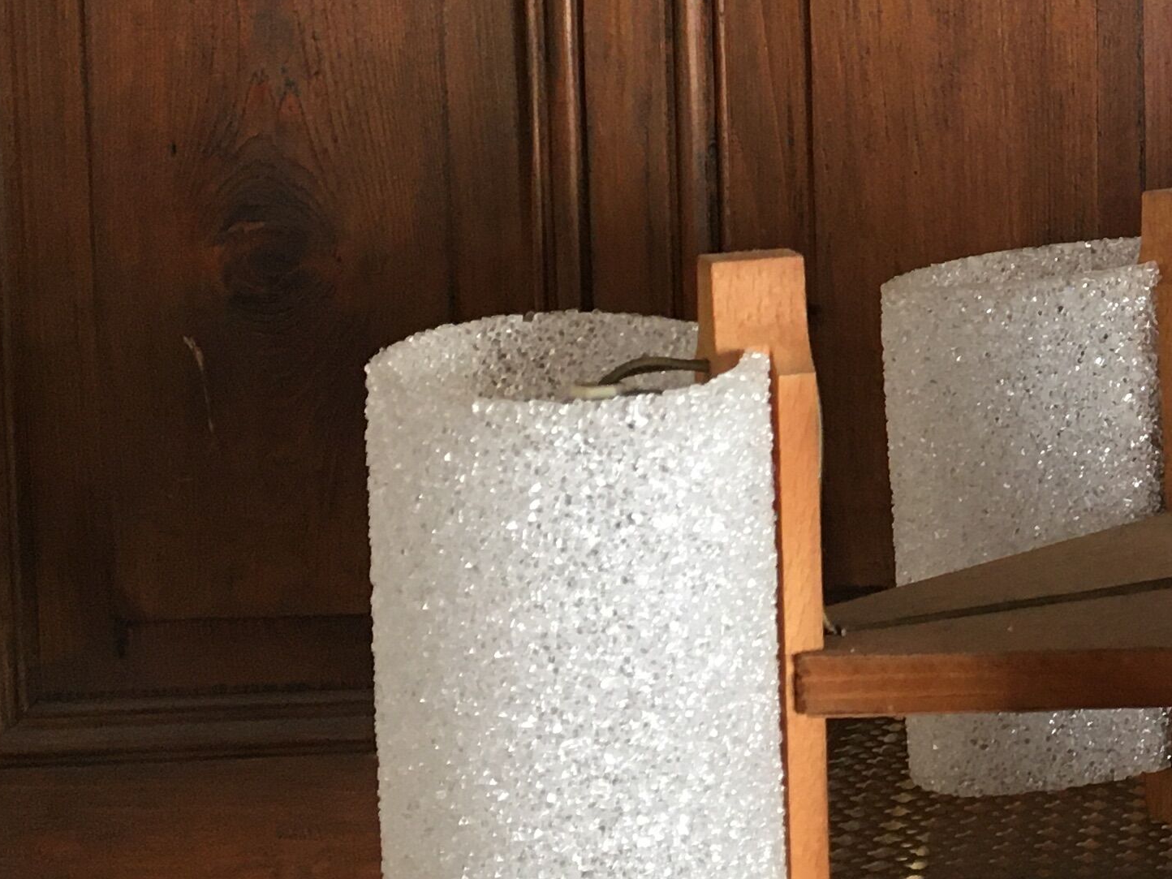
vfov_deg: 17.9
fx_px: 2742
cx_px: 1445
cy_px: 81
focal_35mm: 81
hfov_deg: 22.1
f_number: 2.2
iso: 125
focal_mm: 4.15
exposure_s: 1/33
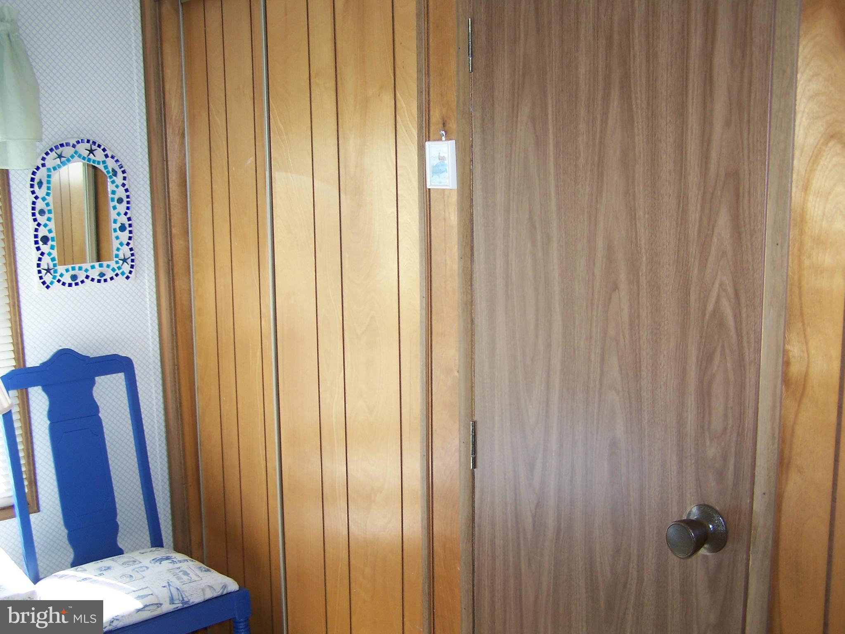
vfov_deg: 37.7
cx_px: 422
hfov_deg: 49.0
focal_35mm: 38
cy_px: 317
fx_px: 928
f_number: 2.8
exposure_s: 1/60
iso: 80
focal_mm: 6.3
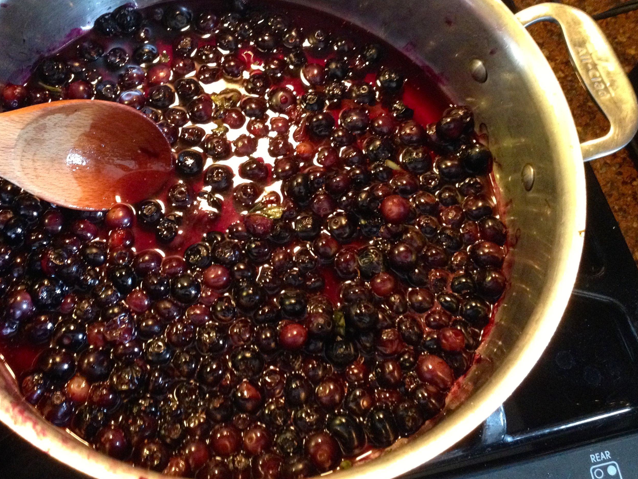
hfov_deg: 40.9
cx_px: 233
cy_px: 207
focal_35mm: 46
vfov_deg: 31.5
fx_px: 848
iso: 320
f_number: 2.4
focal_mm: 4.28
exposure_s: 1/15
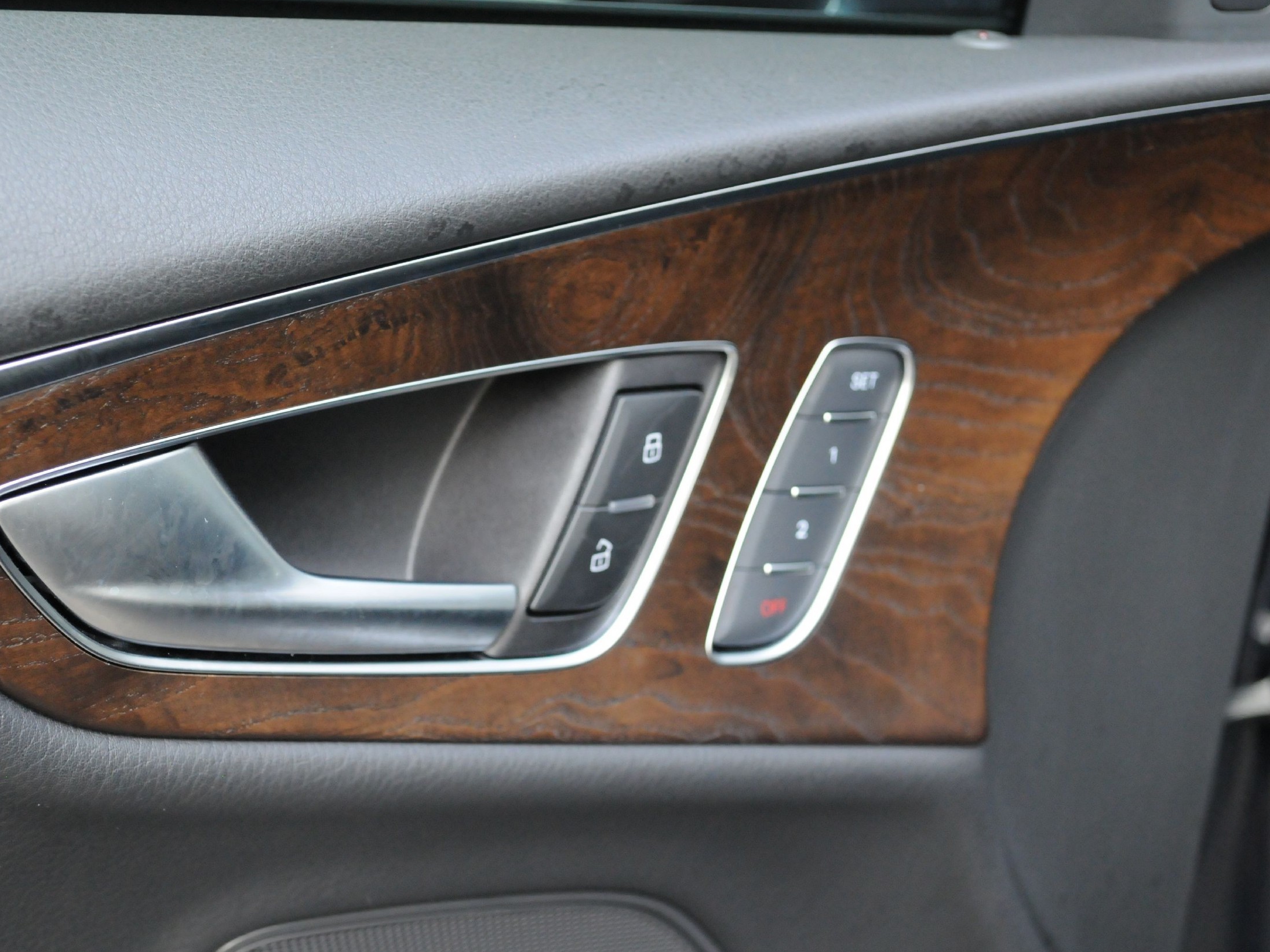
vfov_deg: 25.4
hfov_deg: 33.4
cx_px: 548
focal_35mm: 58
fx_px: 2111
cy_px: 477
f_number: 5.6
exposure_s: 1/80
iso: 2000
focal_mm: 35
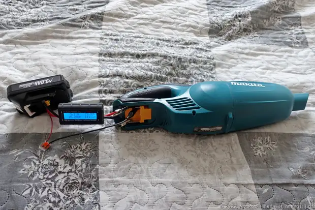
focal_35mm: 24
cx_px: 158
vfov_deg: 53.1
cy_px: 105
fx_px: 210
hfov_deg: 73.8
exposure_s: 1/50
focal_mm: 8.8
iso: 125
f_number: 2.8
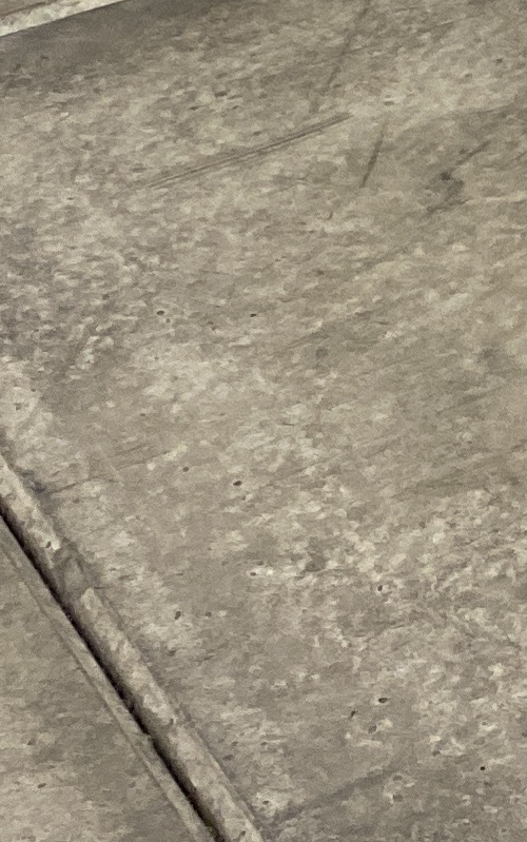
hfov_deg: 8.8
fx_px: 3191
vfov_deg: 14.1
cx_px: 1158
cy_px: -428
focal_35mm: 139
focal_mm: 4.25
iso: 250
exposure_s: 1/50
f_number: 1.8
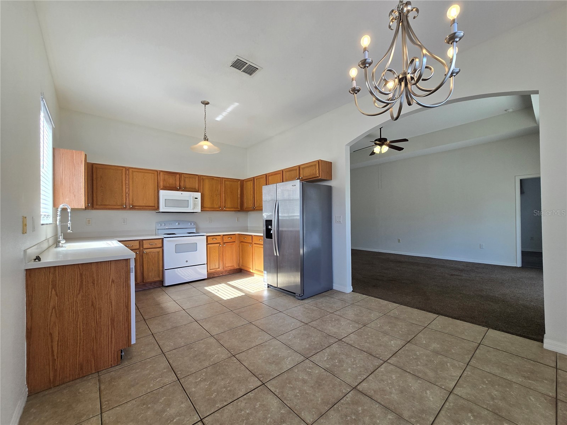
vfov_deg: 89.9
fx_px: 213
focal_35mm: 13
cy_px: 212
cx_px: 284
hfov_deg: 106.2
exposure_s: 1/120
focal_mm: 2.2
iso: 64
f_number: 2.2
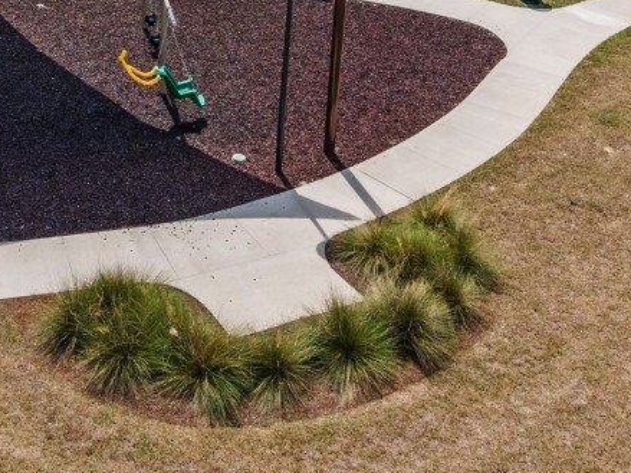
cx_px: 119
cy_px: -39
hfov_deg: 33.3
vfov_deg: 24.5
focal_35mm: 56
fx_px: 1021
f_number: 2.8
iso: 100
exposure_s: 1/50
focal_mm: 4.5
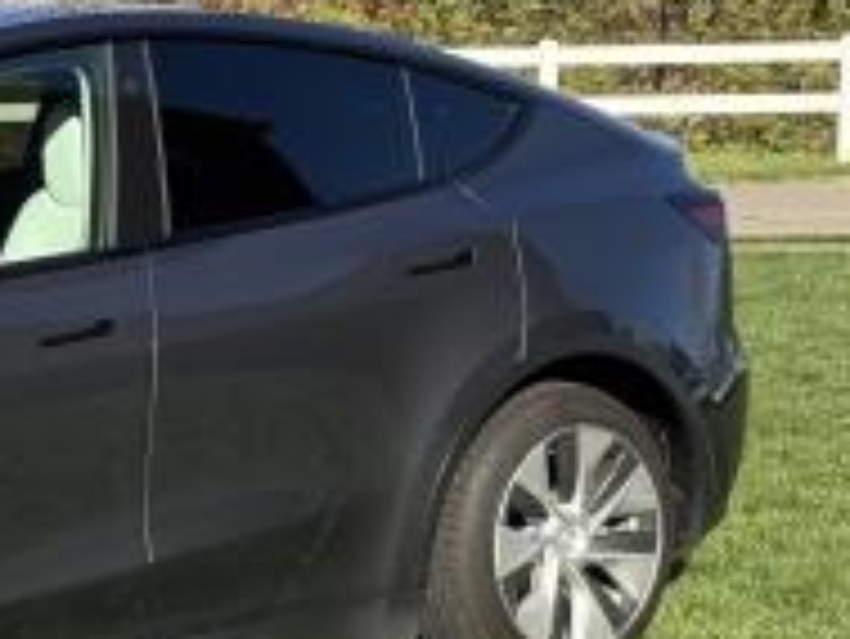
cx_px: -175
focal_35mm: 128
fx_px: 3145
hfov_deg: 14.9
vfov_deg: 11.6
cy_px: 405
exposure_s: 1/2494
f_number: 1.78
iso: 64
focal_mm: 6.76
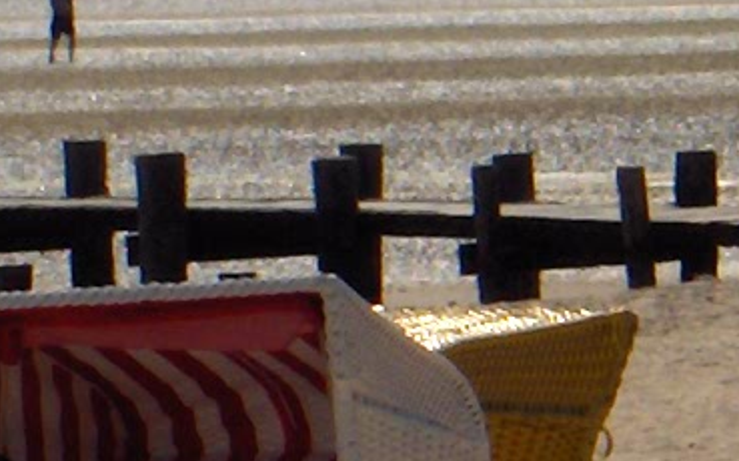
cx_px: 168
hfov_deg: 3.0
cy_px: 92
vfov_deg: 1.9
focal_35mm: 705
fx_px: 14188
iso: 50
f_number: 6.7
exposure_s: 1/613
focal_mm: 17.5
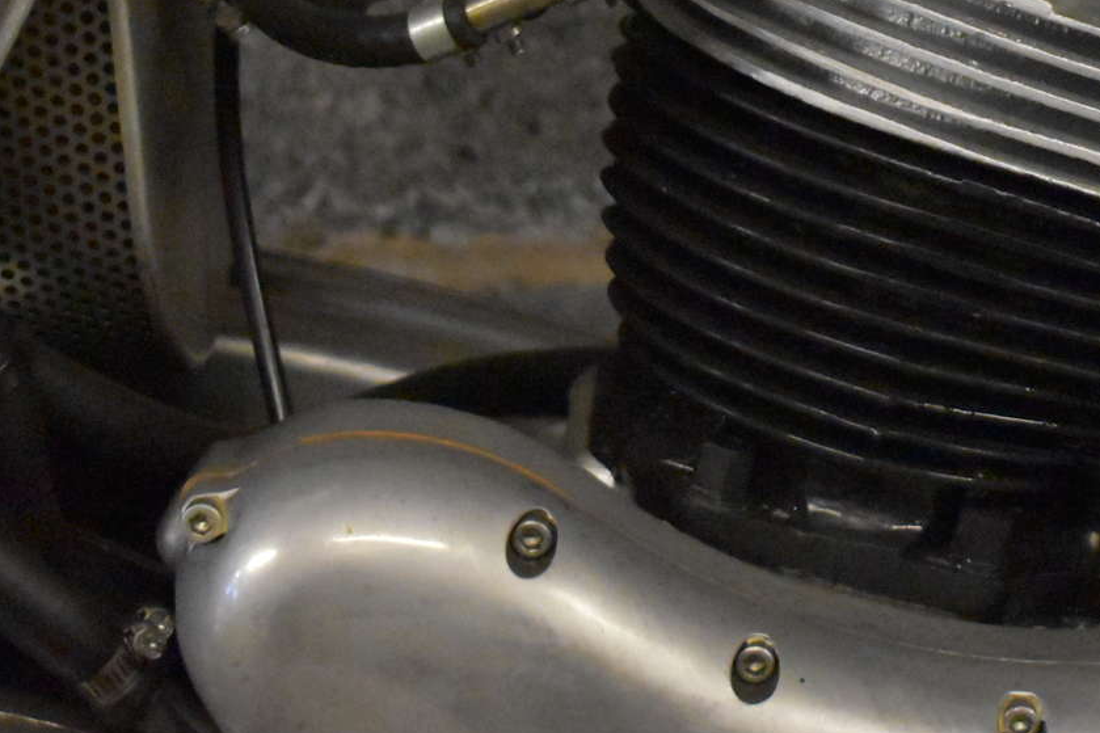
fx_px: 3824
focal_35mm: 125
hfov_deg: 16.2
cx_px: 973
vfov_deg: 10.9
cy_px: 104
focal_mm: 35
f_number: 4.5
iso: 10000
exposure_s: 1/125
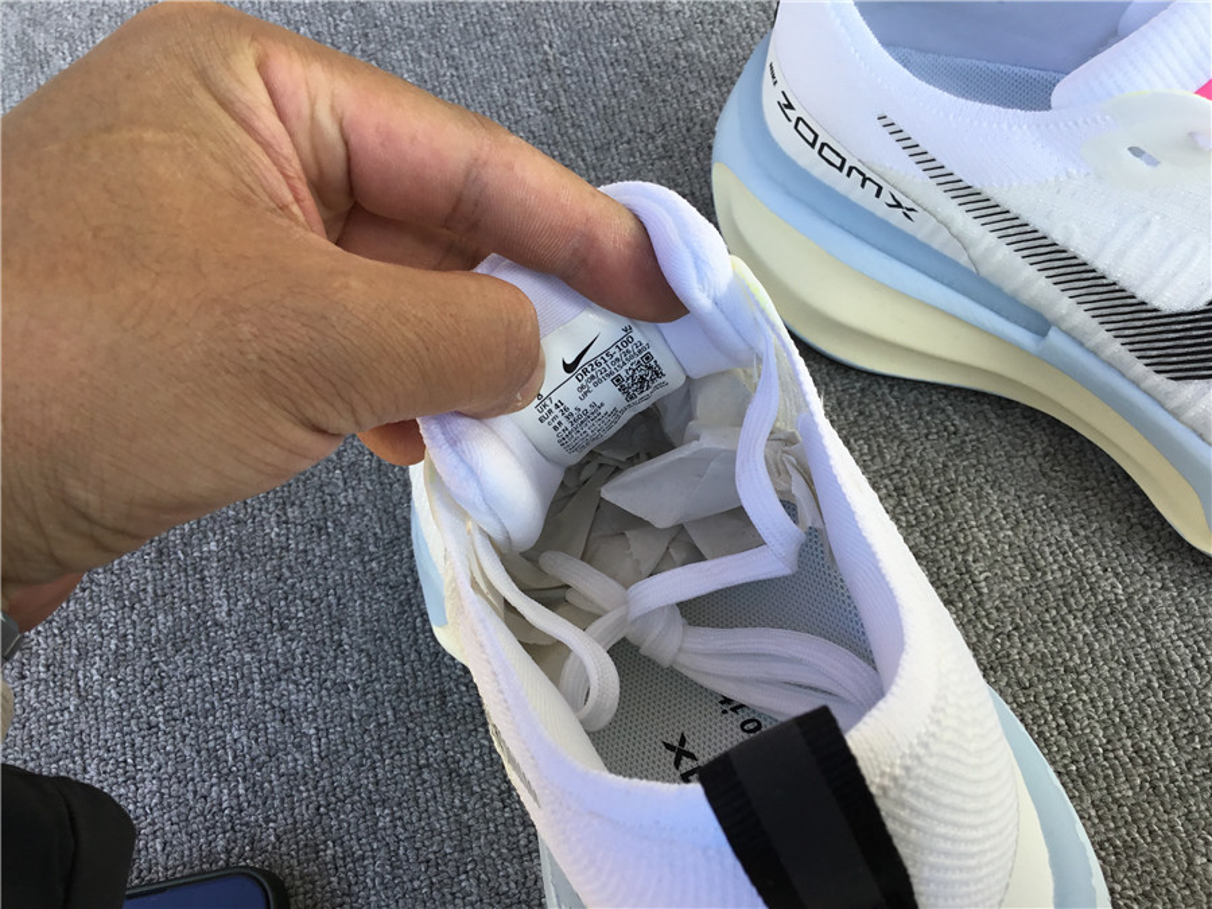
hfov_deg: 58.4
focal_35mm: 31
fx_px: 1085
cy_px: 454
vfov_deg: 45.4
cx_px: 606
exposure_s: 1/188
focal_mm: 3.3
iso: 25
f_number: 2.4
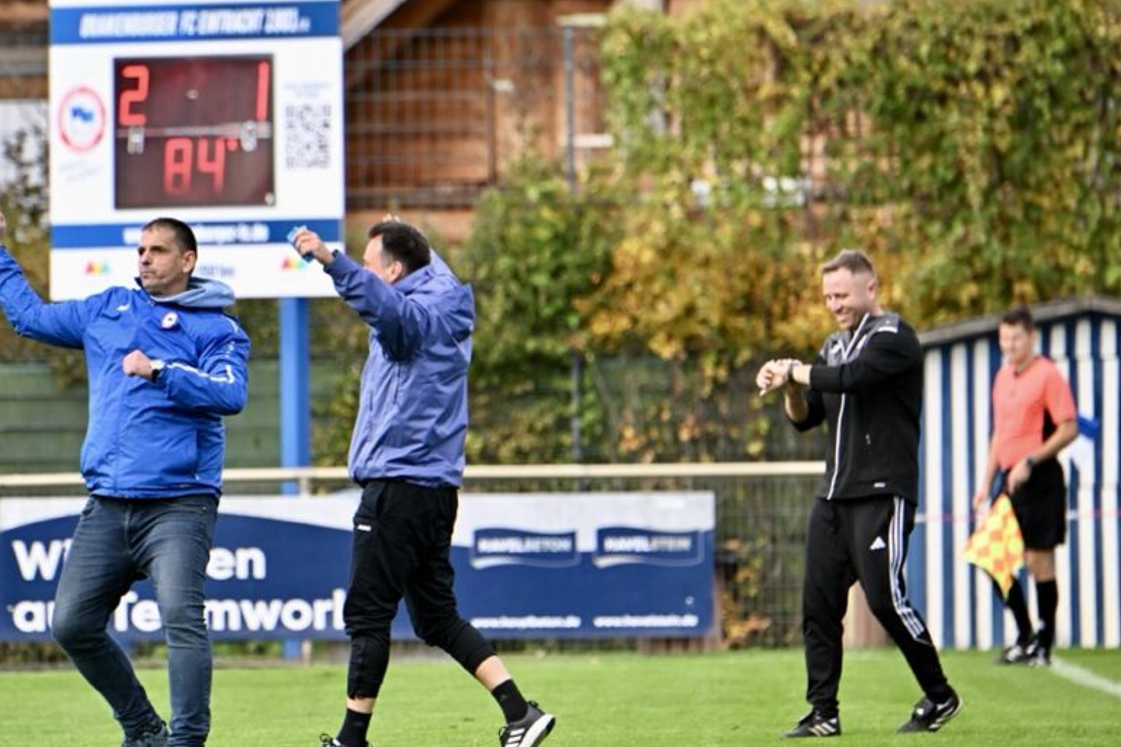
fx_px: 16533
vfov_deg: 2.6
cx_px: 429
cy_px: 404
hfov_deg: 3.9
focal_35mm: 531
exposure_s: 1/1600
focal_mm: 400
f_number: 6.3
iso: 2000
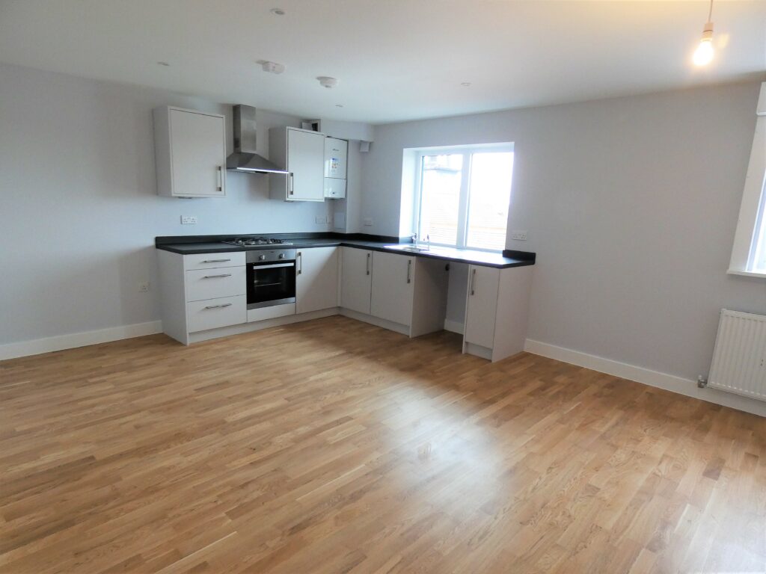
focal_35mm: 20
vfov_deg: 66.0
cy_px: 287
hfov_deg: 81.7
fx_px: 443
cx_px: 383
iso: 200
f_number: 2.8
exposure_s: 1/60
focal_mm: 3.6
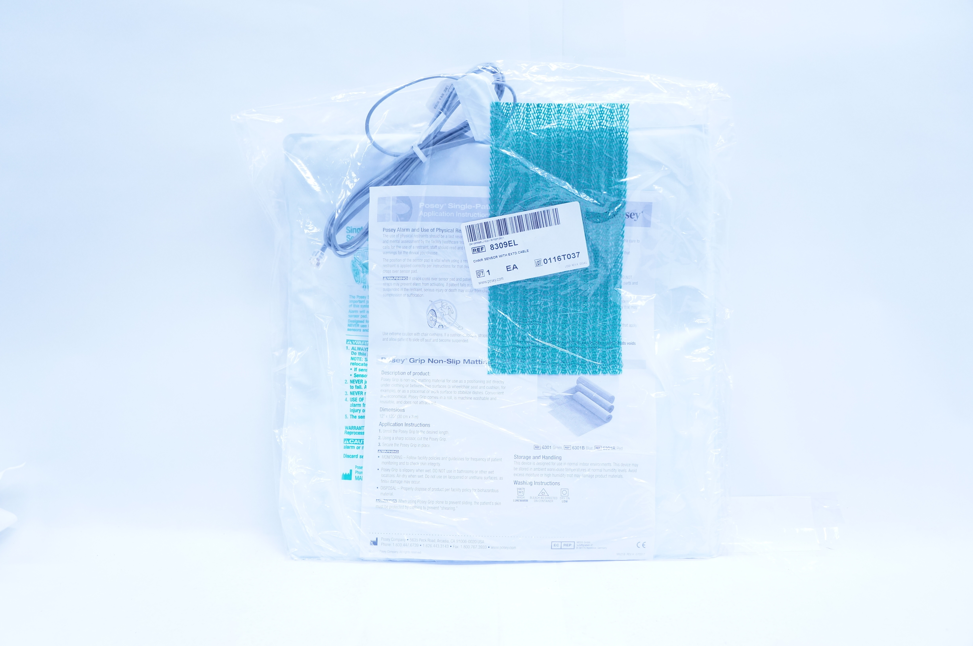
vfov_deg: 43.5
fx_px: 810
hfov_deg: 62.0
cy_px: 323
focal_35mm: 30
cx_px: 486
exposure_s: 1/200
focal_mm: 20
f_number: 4
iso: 800
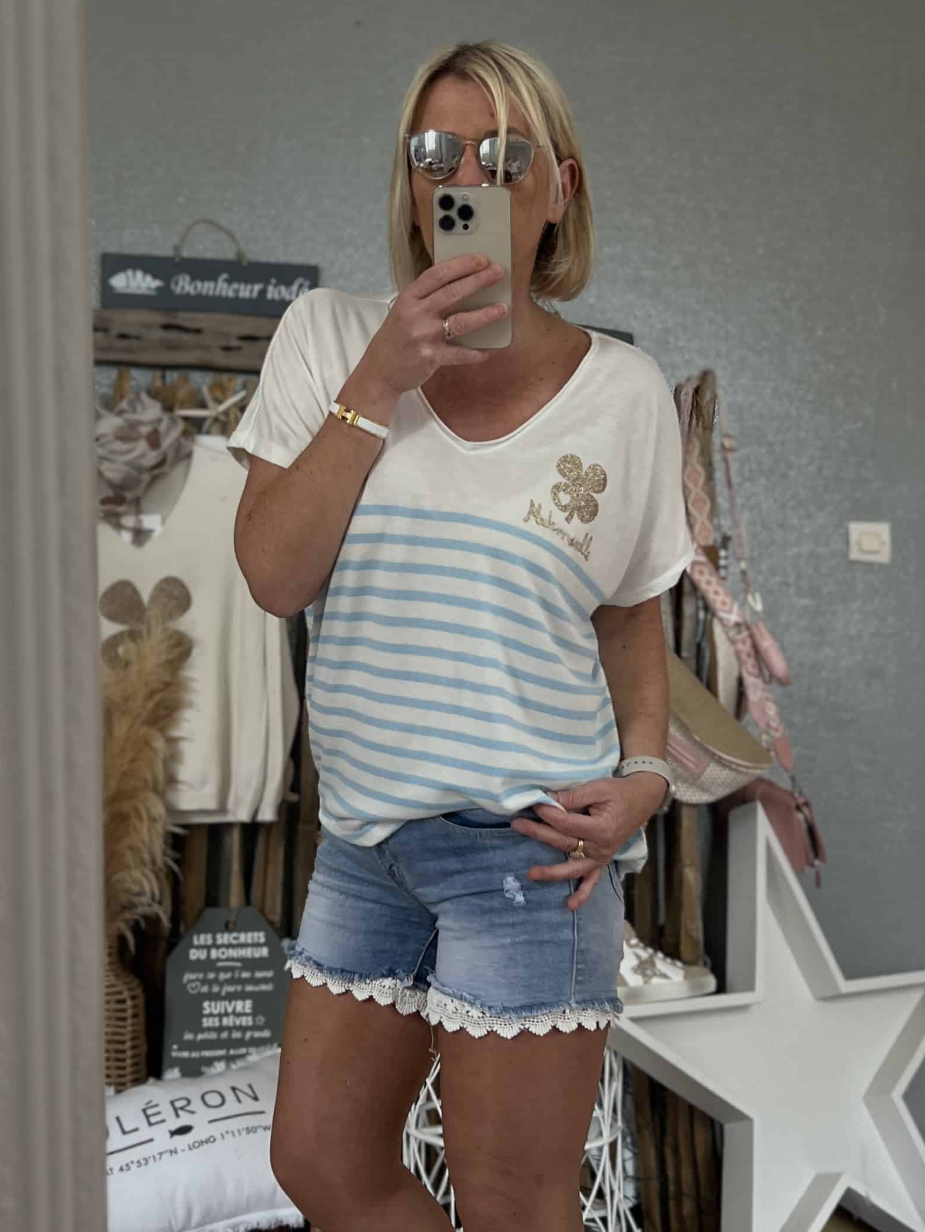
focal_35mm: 27
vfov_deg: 65.3
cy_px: 599
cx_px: 464
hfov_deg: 51.4
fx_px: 961
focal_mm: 5.7
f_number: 1.5
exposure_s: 1/121
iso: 64
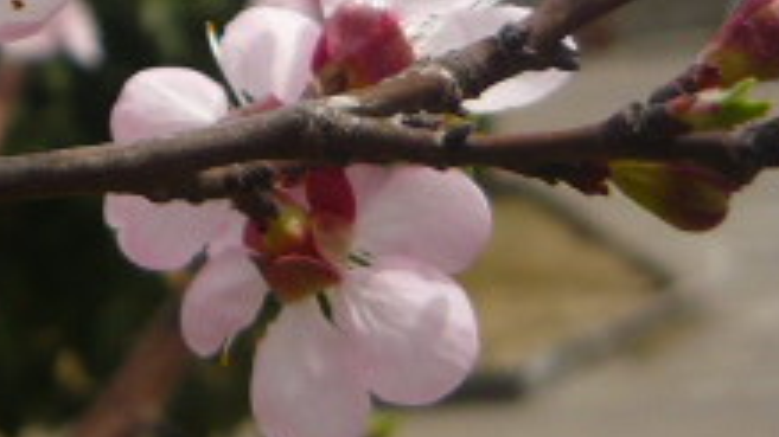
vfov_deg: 11.1
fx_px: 2168
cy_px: -231
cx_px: -75
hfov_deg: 19.5
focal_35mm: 105
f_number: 8
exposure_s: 1/320
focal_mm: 5.5
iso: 100
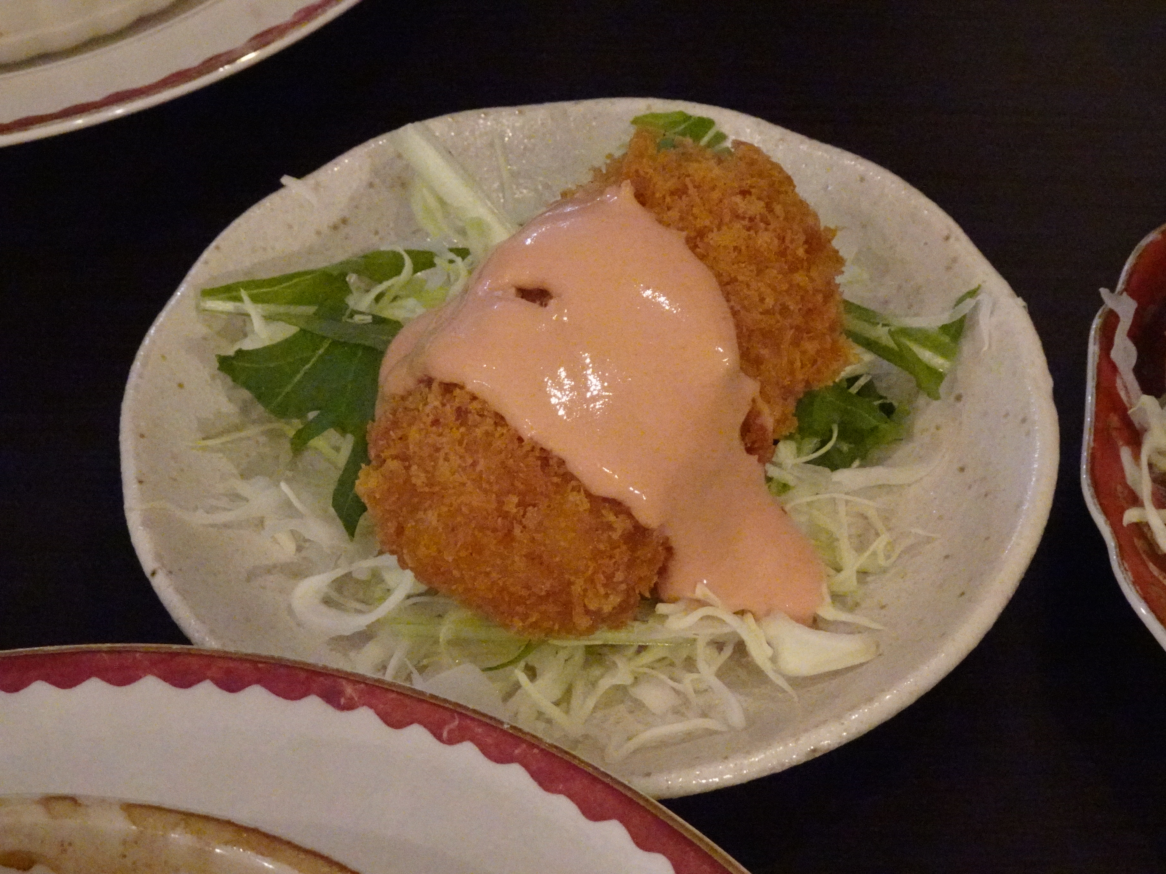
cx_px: 583
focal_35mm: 64
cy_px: 437
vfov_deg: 22.9
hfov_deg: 30.3
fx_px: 2156
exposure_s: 1/60
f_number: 4.5
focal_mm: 10.2
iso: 3200
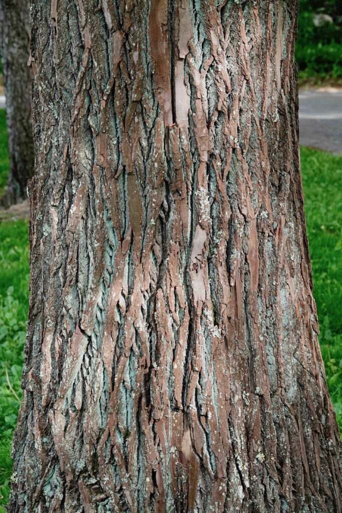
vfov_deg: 22.4
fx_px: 1296
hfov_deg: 15.0
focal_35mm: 91
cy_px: 256
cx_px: 171
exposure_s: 1/250
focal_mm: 33.51
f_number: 3.5
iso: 160
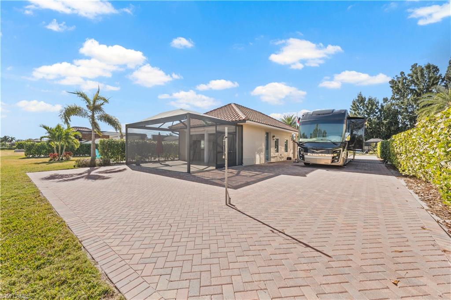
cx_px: 226
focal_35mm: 14
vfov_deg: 81.1
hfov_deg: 104.3
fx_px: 175
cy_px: 150
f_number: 9
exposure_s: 1/60
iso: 320
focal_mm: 14
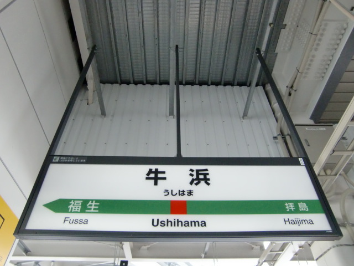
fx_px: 286
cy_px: 133
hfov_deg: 63.4
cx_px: 177
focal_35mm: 28
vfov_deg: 49.7
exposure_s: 1/60
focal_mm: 4.9
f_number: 2.6
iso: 640
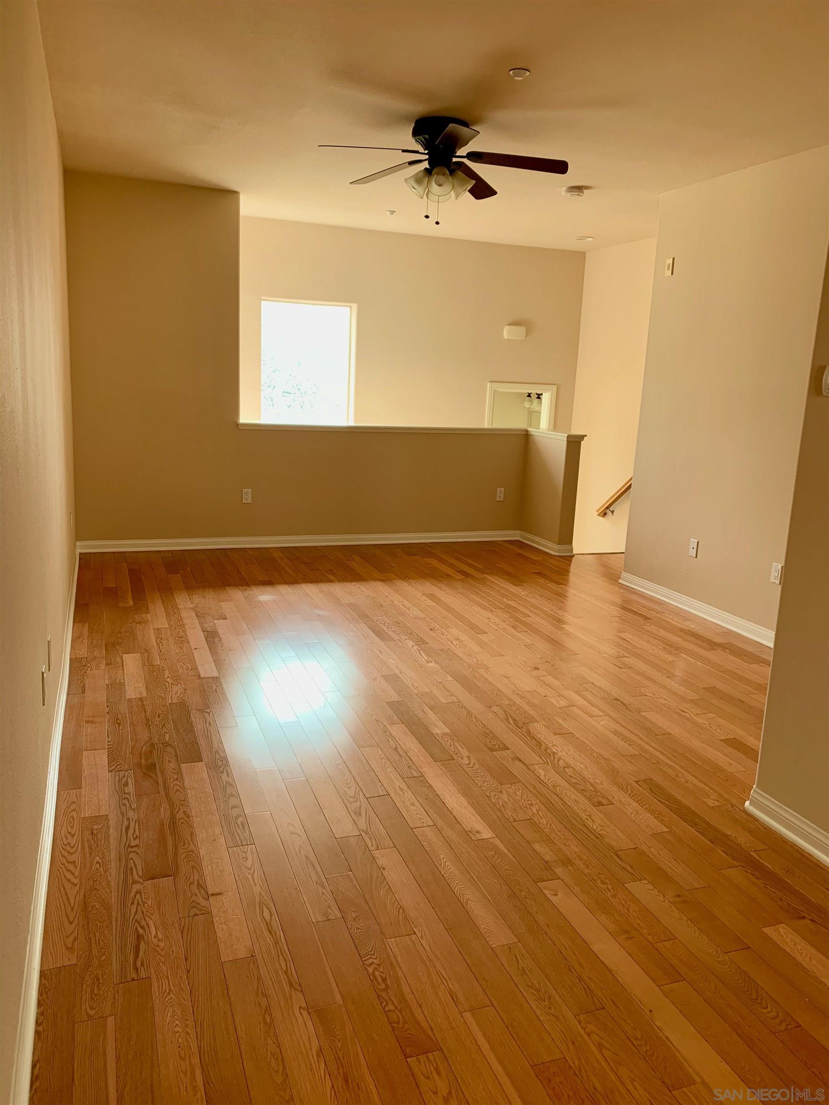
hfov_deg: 53.1
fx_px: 830
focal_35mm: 26
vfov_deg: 67.3
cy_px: 552
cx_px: 414
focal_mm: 4.25
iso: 50
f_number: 1.8
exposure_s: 1/121
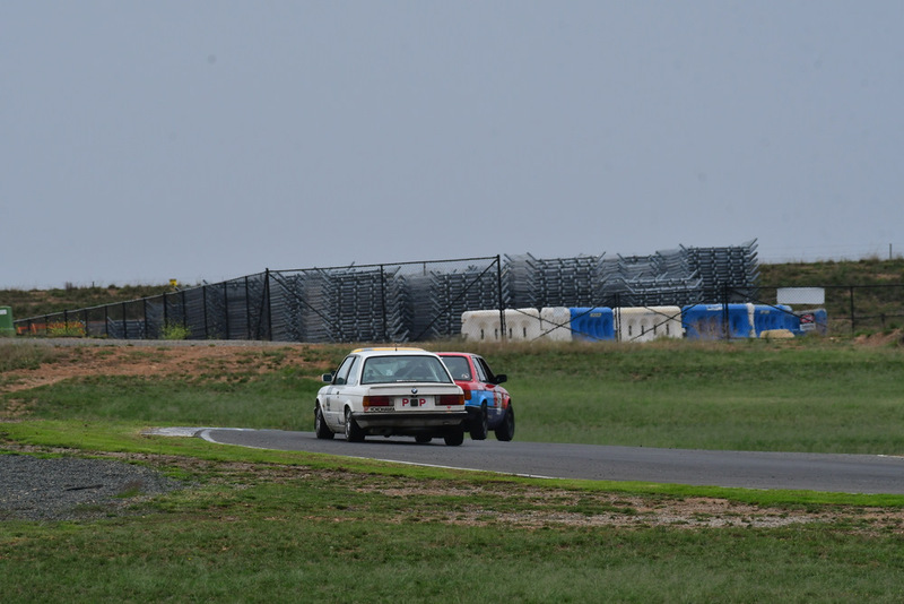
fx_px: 18839
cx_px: 452
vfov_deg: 1.8
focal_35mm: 750
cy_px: 302
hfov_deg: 2.7
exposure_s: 1/640
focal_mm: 500
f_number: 11
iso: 640
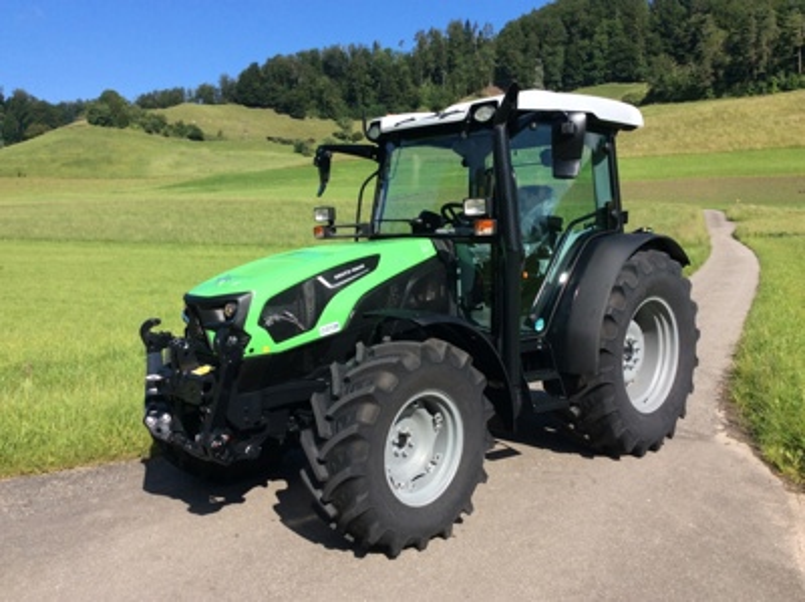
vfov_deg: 44.1
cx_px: 402
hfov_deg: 56.9
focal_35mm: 32
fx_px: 743
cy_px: 301
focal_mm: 3.3
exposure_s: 1/1100
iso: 32
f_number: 2.4
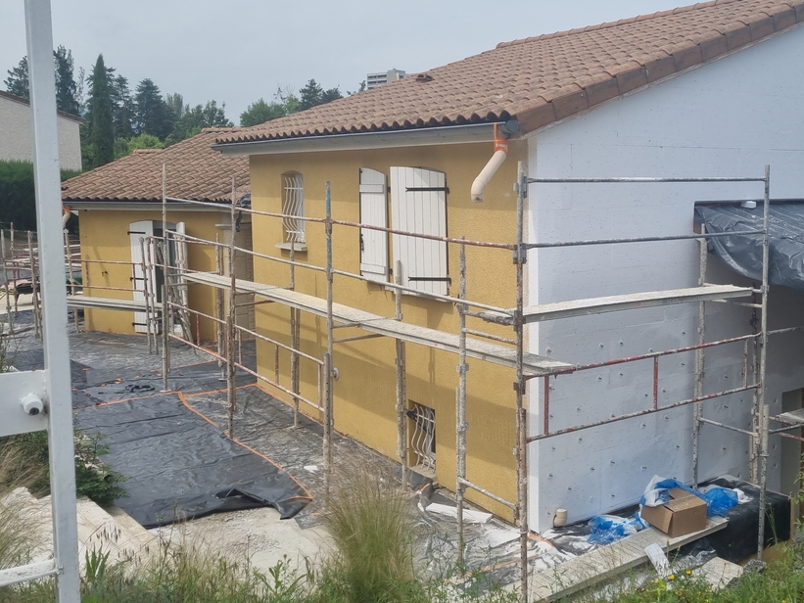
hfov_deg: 48.1
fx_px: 883
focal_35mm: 38
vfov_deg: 37.7
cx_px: 542
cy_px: 260
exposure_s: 1/3759
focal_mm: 5.4
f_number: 1.8
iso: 50
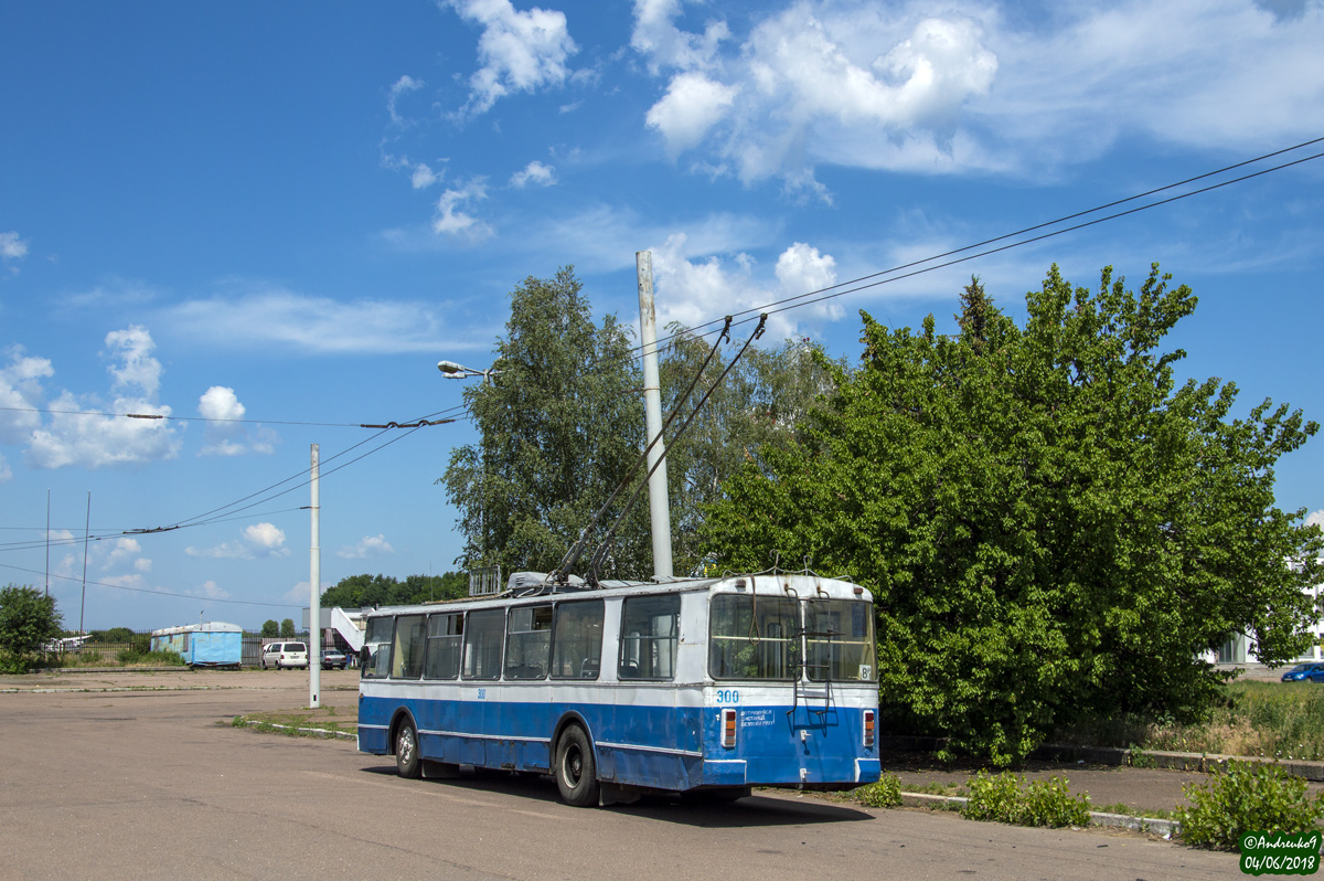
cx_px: 662
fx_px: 1433
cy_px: 440
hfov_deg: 49.6
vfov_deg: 34.2
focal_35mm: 39
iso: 100
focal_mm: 26
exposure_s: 1/800
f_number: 10
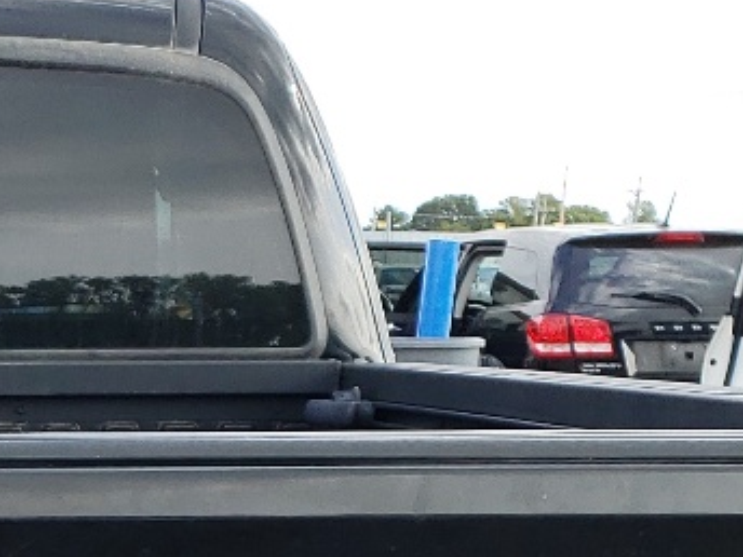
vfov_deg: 11.5
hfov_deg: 15.4
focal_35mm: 121
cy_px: 954
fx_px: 2597
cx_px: -242
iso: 50
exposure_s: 1/556
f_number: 1.5
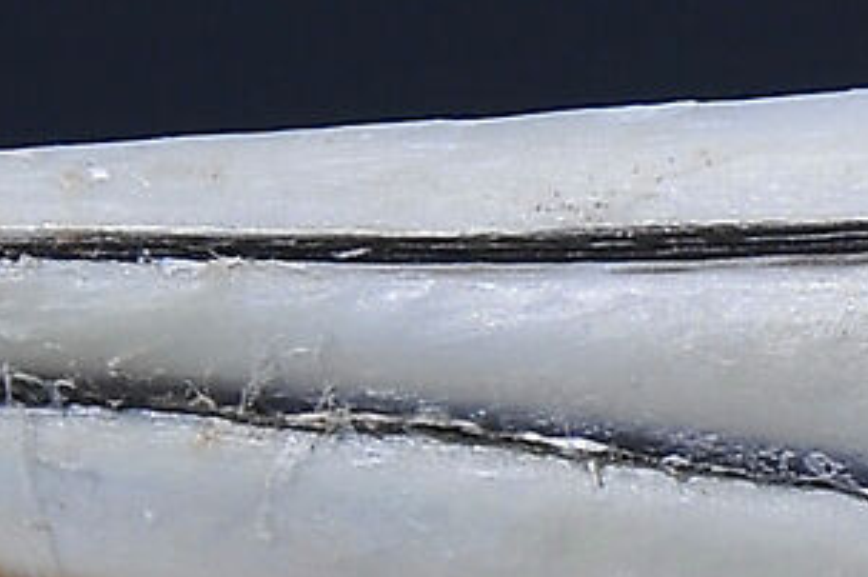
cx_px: 1316
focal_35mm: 3076
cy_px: 257
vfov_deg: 0.4
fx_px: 74085
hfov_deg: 0.7
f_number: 7.1
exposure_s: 1/2000
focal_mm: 260
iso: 200
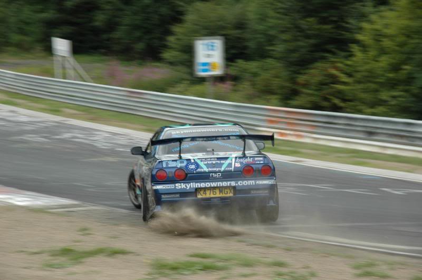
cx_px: 211
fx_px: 1580
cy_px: 140
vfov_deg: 10.1
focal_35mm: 135
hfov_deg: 15.2
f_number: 8
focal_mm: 90
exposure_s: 1/160
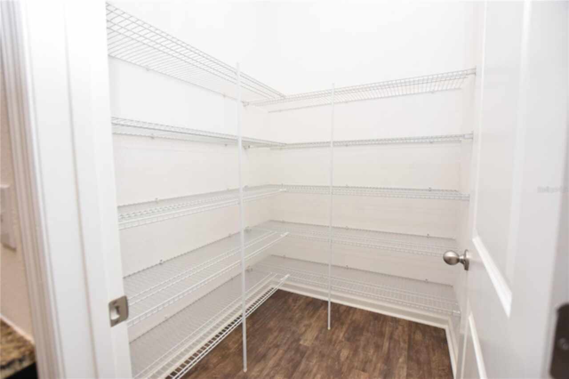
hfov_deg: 100.4
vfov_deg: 77.3
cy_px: 190
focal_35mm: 15
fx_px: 237
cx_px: 284
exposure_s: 1/60
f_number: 4
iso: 280
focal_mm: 10
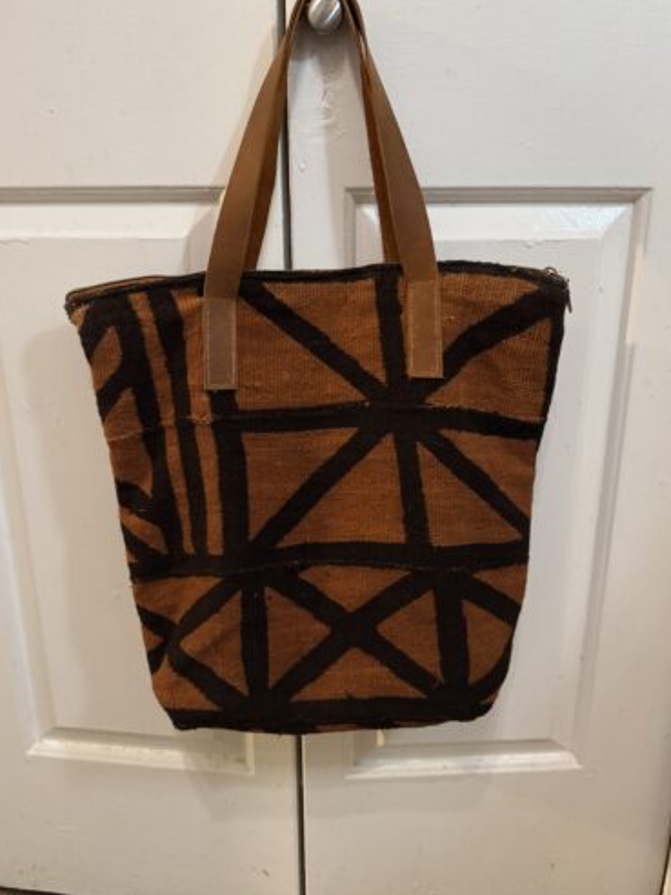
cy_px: 417
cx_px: 342
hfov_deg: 53.1
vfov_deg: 67.2
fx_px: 672
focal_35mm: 26
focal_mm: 6.76
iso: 800
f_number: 1.78
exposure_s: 1/60
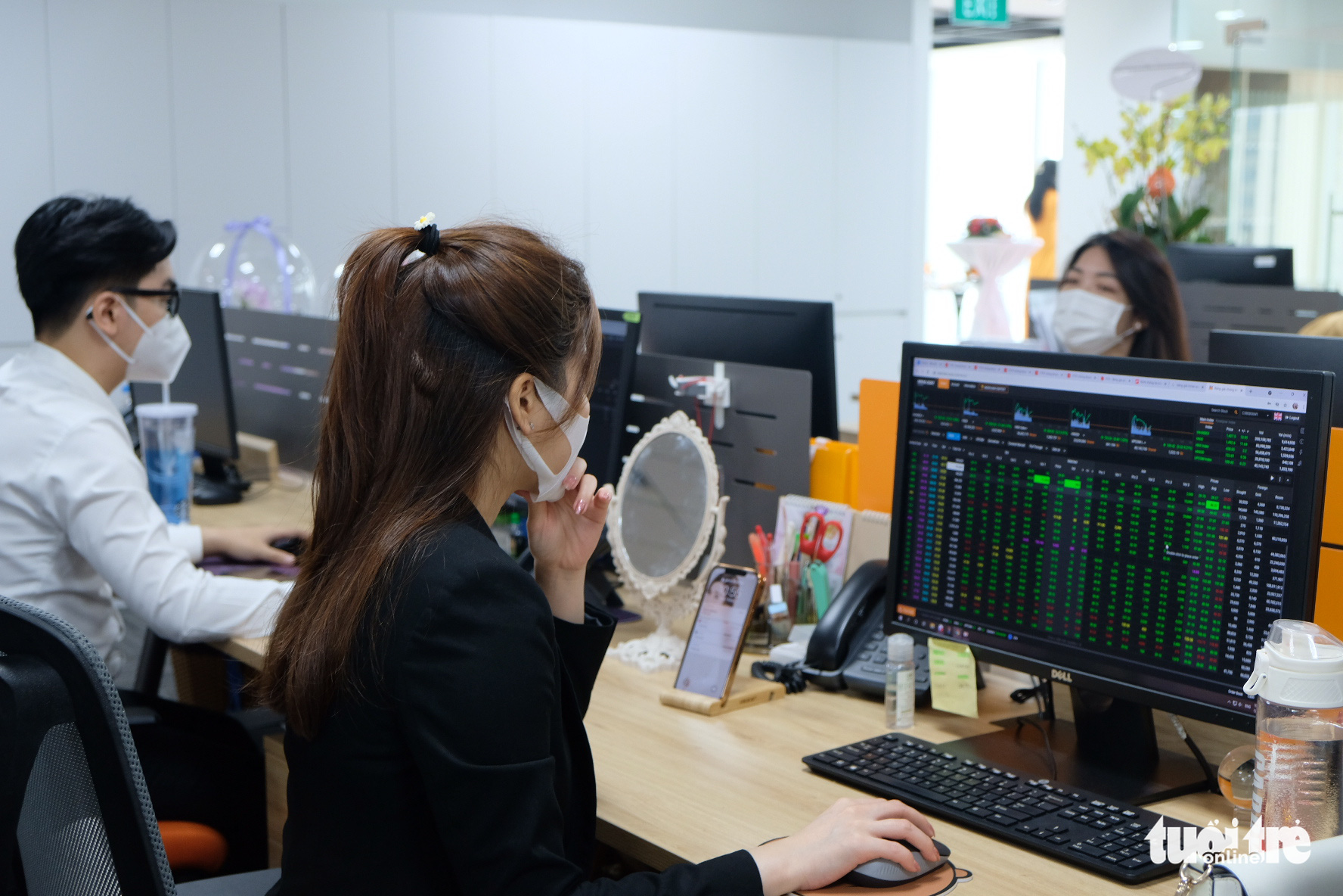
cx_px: 672
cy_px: 448
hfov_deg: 40.3
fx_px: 1828
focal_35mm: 49
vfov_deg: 27.5
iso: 800
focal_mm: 32.9
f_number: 4
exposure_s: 1/52
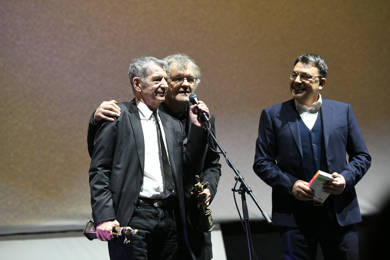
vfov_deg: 9.1
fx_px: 1625
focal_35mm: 150
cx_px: 195
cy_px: 130
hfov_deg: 13.7
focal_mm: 150
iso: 3200
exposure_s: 1/200
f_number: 4
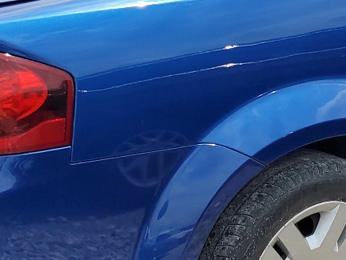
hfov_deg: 20.2
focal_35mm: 96
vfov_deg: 15.4
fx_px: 960
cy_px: 113
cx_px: 282
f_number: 1.5
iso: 50
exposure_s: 1/5000
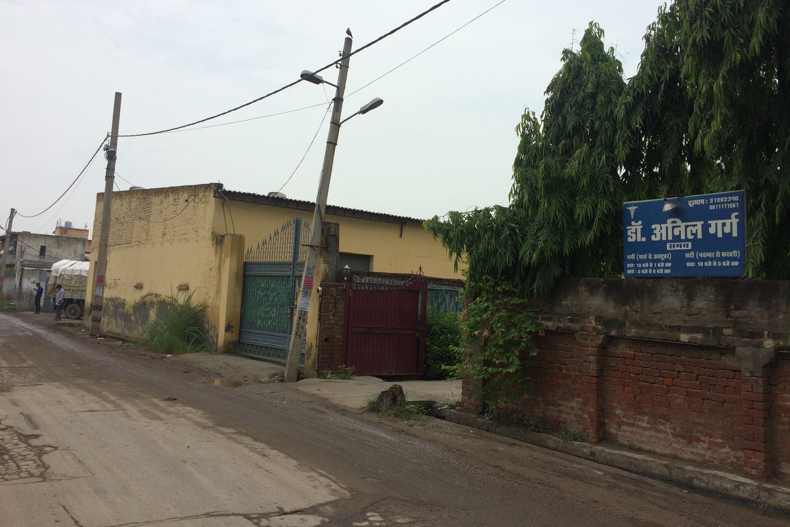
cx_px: 416
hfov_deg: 58.7
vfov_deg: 41.0
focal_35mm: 32
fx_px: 702
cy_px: 225
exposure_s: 1/2740
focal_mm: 4.15
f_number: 2.2
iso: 32
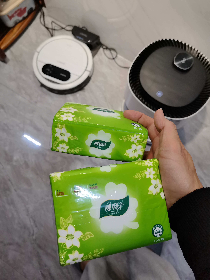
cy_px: 140
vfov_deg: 65.3
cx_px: 105
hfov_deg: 51.4
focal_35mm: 27
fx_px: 218
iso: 160
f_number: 1.9
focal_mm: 5.52
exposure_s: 1/60
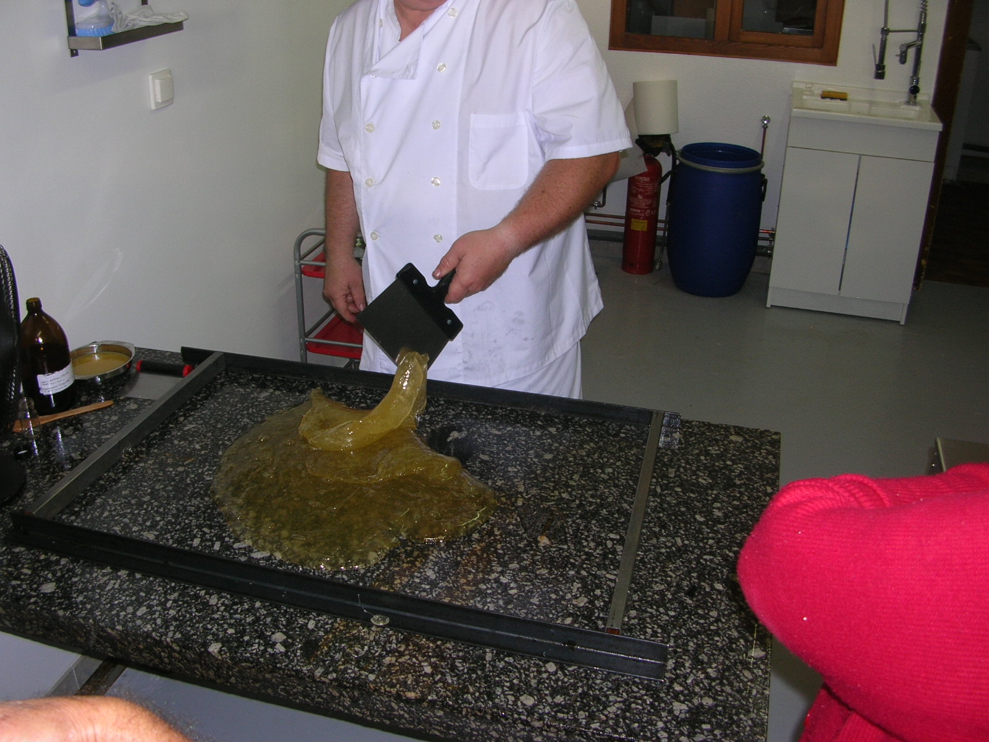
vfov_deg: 40.7
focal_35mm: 35
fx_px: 1000
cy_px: 371
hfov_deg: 52.6
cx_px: 494
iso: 50
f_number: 2.8
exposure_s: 1/60.1
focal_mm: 5.8
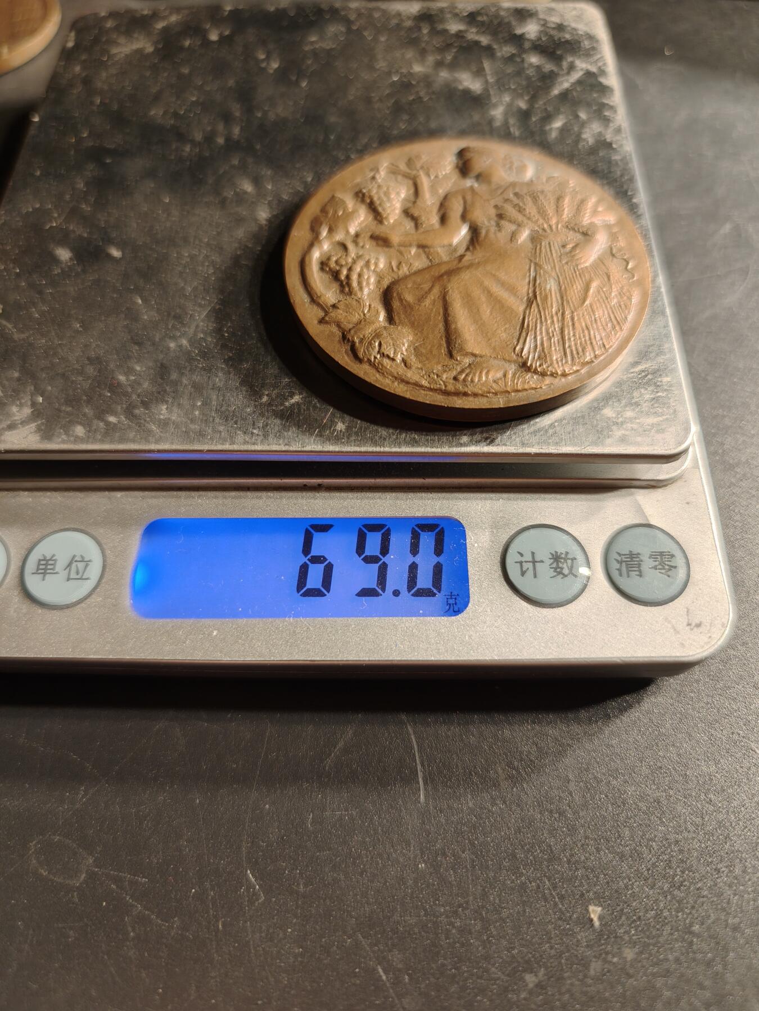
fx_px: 672
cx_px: 380
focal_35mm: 23
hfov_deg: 58.9
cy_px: 506
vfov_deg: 73.9
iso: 250
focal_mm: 6.06
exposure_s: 1/200
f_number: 1.6
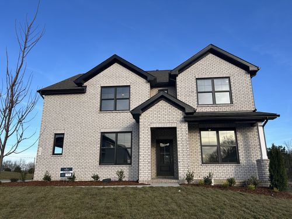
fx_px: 219
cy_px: 110
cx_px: 146
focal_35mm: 26
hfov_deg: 67.3
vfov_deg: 53.1
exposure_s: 1/1972
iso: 50
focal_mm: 5.7
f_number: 1.5
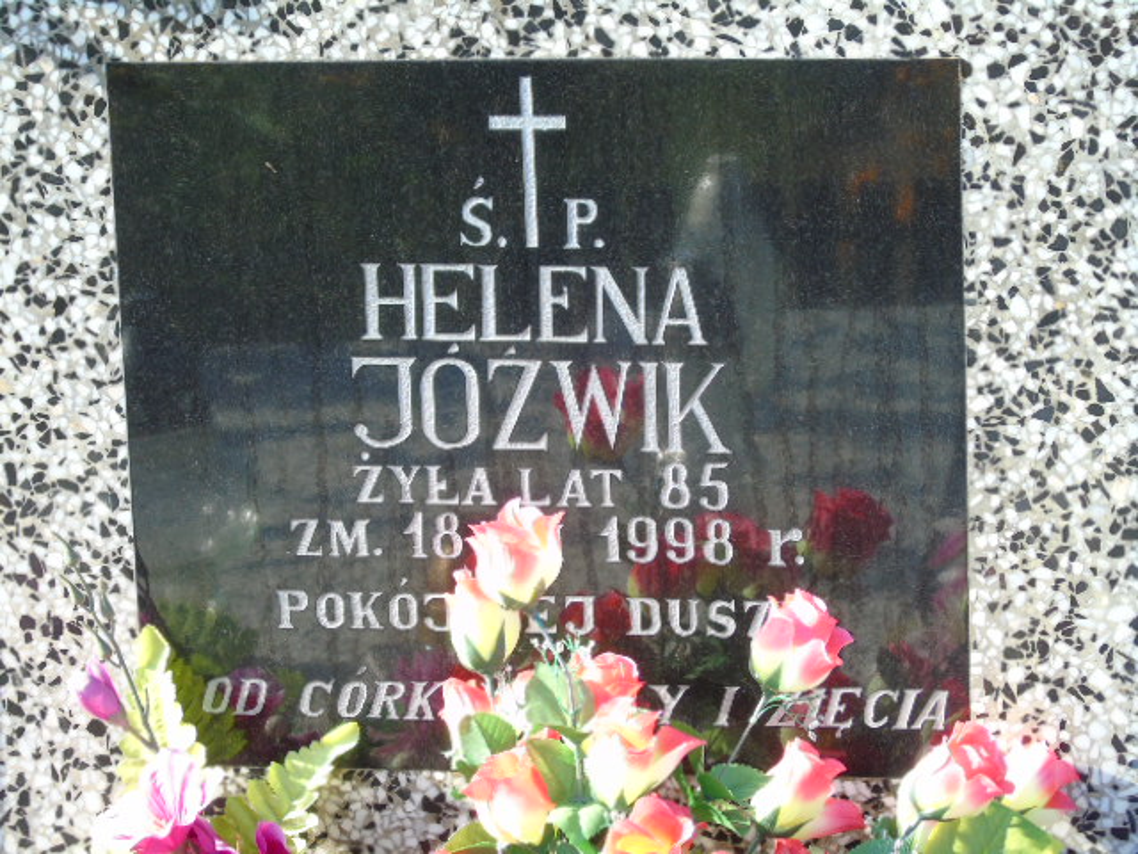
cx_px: 569
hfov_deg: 13.9
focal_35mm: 142
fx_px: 4668
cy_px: 427
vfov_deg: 10.4
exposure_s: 1/125
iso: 100
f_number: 4.7
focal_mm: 25
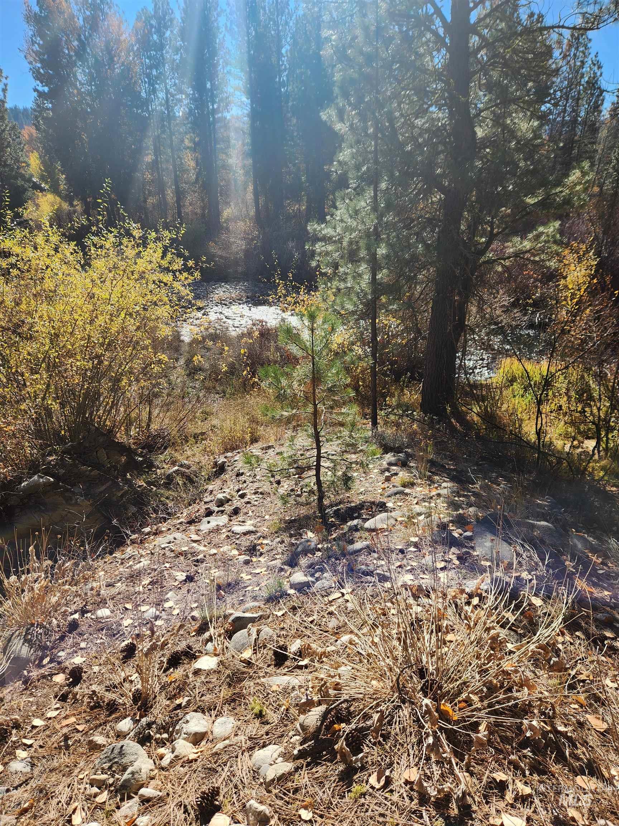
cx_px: 310
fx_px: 548
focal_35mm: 23
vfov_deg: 73.9
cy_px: 413
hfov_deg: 58.9
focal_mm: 5.4
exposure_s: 1/1024
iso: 20
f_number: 1.8
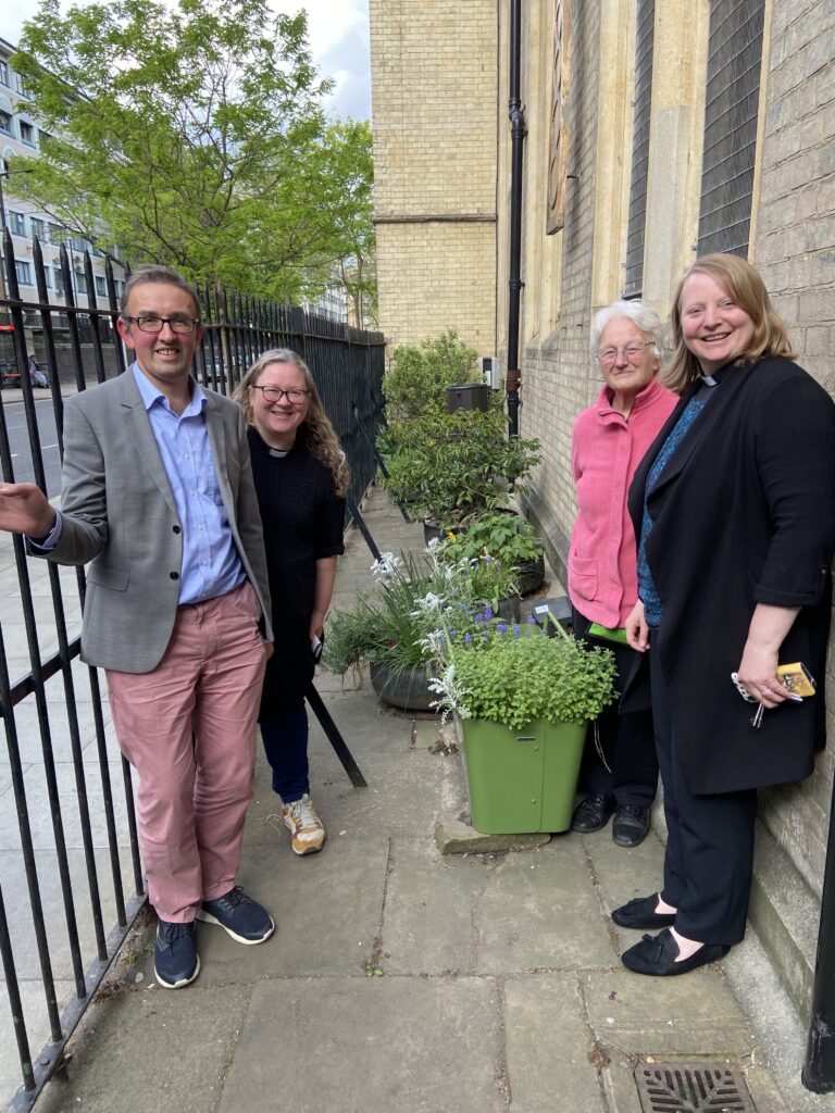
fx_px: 836
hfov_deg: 53.1
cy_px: 556
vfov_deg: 67.3
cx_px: 418
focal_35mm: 26
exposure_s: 1/354
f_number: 1.8
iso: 32
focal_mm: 4.25
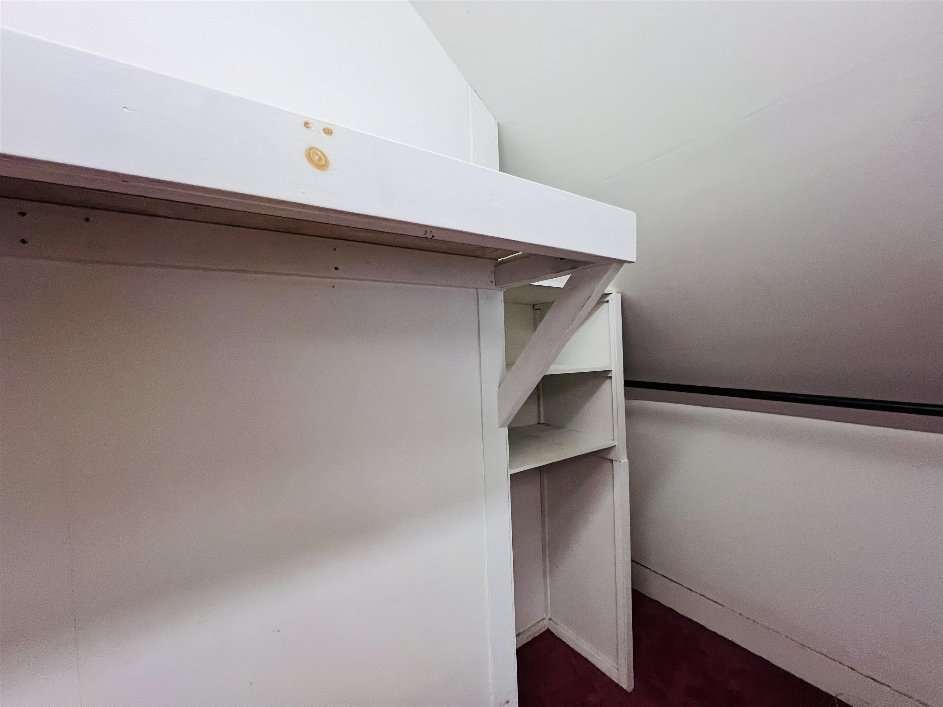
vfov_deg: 89.9
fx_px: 354
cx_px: 472
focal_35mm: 13
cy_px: 354
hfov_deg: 106.2
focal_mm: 1.57
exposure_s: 1/60
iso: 400
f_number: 1.8
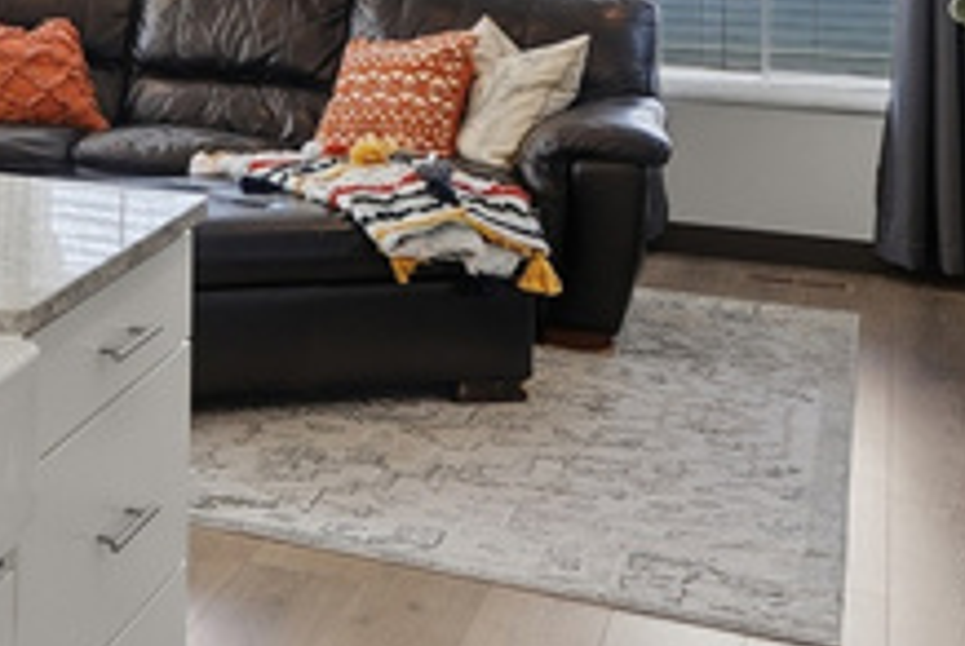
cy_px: -206
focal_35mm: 75
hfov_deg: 18.8
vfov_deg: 17.1
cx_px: -890
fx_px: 2013
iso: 250
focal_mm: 16
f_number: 9
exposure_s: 1/500
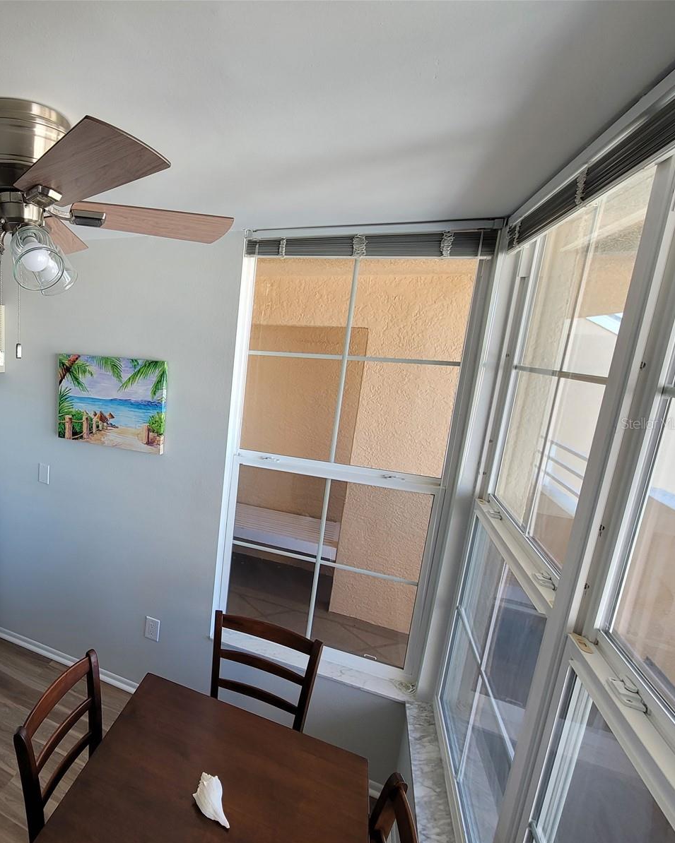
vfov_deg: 89.6
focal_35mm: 17
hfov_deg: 68.5
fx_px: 425
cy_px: 423
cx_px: 122
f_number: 2.2
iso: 64
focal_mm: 2.2
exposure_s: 1/120
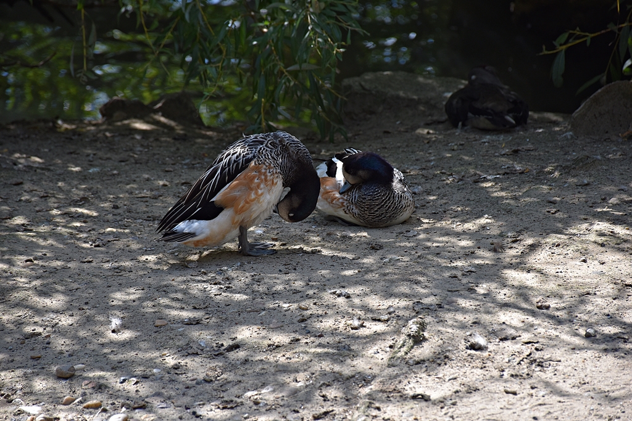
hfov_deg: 9.8
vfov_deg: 6.5
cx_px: 316
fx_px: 3687
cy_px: 210
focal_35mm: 210
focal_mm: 140
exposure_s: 1/500
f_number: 5.6
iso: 250
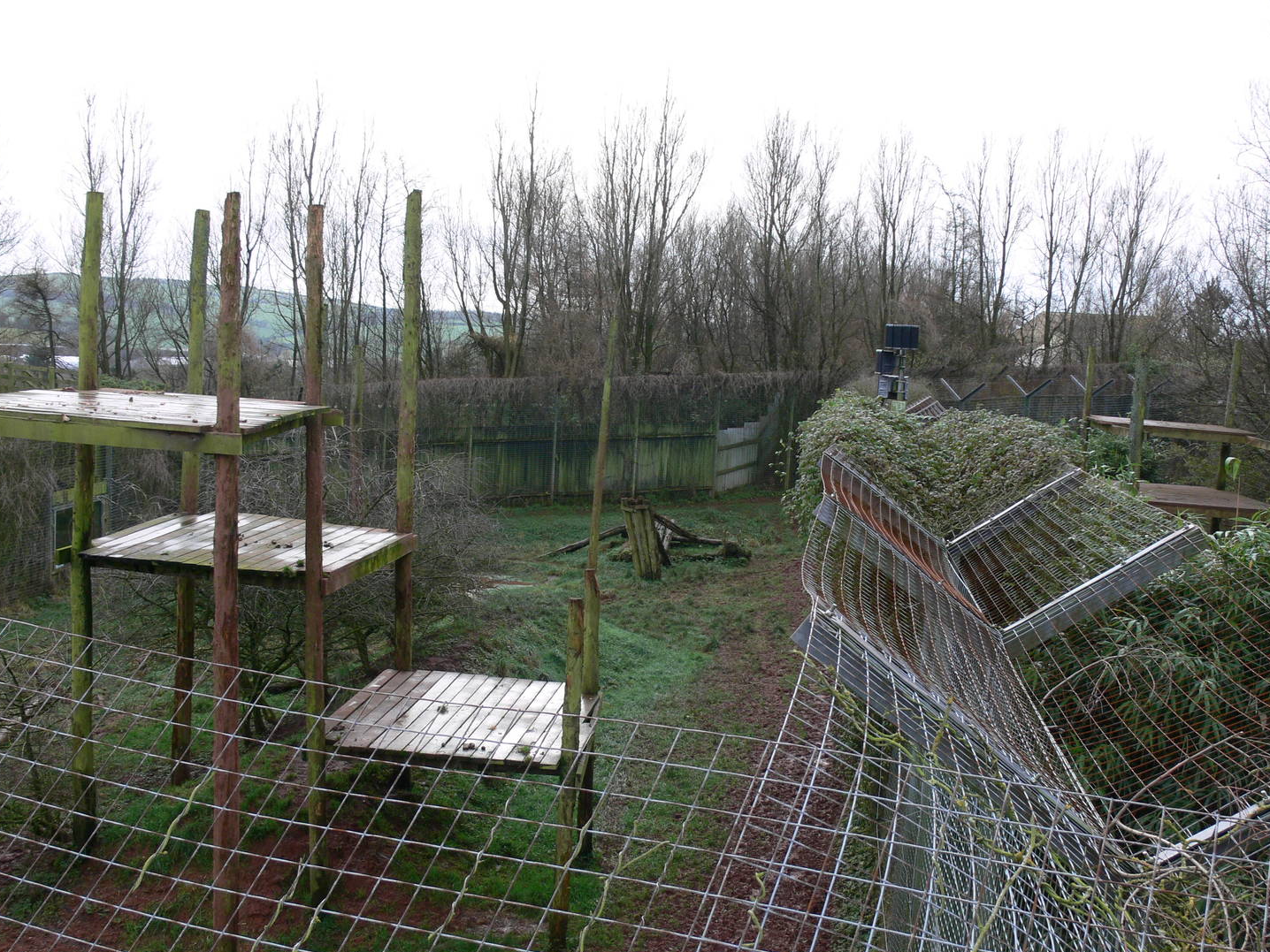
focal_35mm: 39
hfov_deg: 47.9
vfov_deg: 36.8
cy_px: 499
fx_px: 1431
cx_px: 638
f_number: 4
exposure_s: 1/100
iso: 80
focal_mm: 7.4
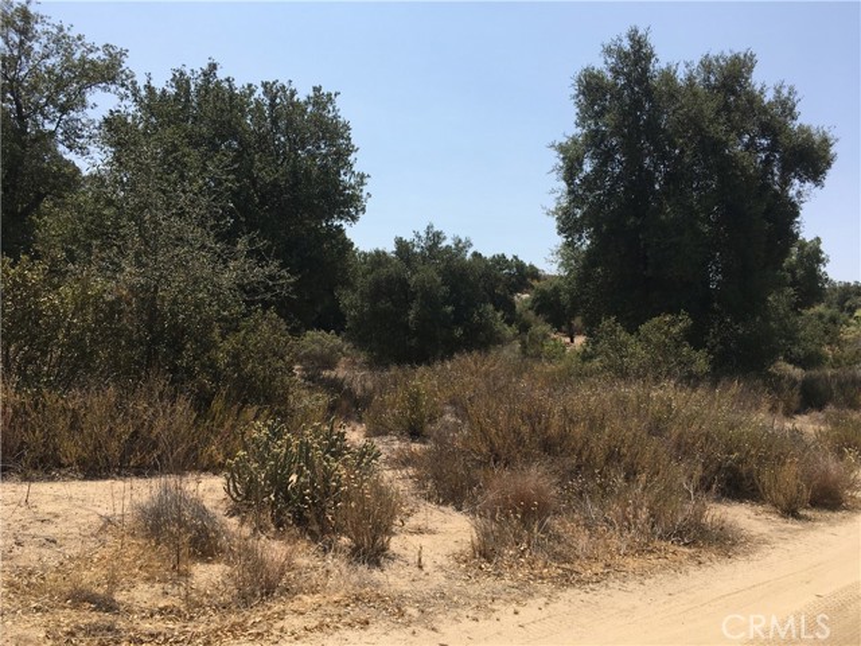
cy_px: 323
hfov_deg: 61.7
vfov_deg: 48.2
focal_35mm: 29
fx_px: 721
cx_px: 430
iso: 25
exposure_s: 1/1570
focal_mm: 4.15
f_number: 2.2
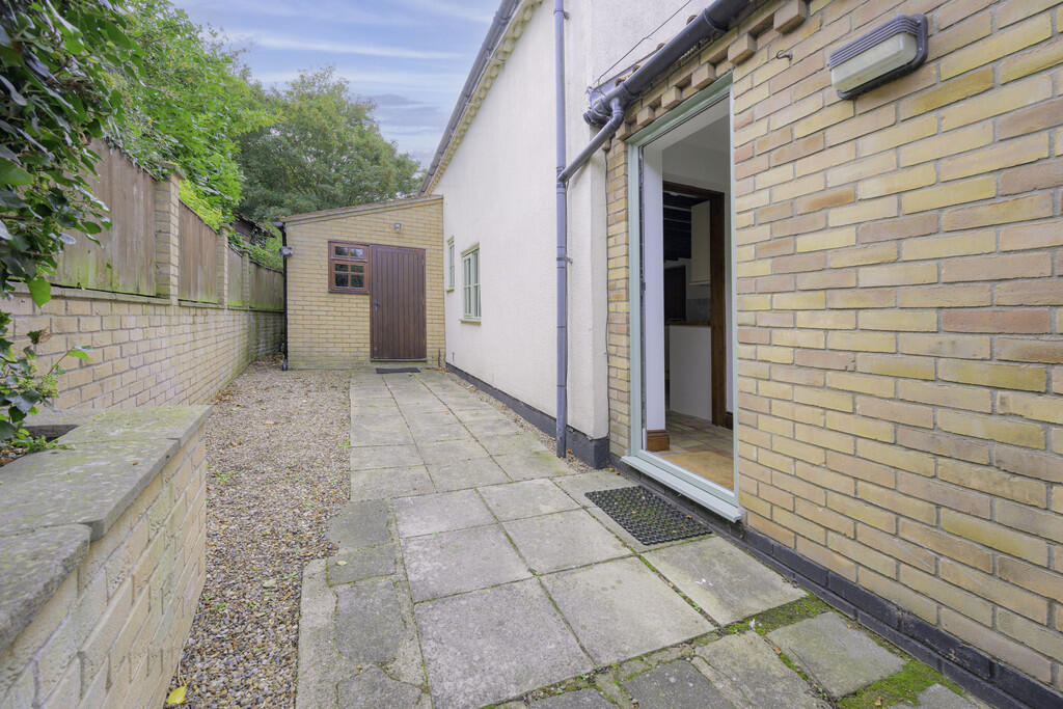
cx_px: 532
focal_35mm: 14
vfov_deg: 81.2
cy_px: 354
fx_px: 413
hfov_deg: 104.2
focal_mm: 14
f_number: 8
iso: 100
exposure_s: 1/100
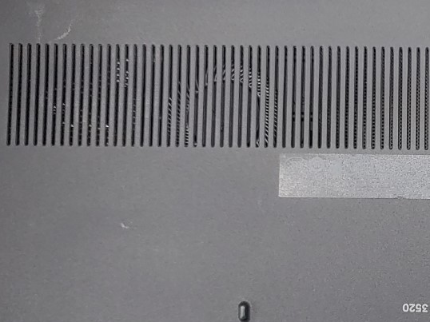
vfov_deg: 19.3
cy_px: 291
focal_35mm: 75
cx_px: 460
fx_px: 931
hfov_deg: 24.4
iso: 100
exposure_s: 1/120
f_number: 1.8
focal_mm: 4.36
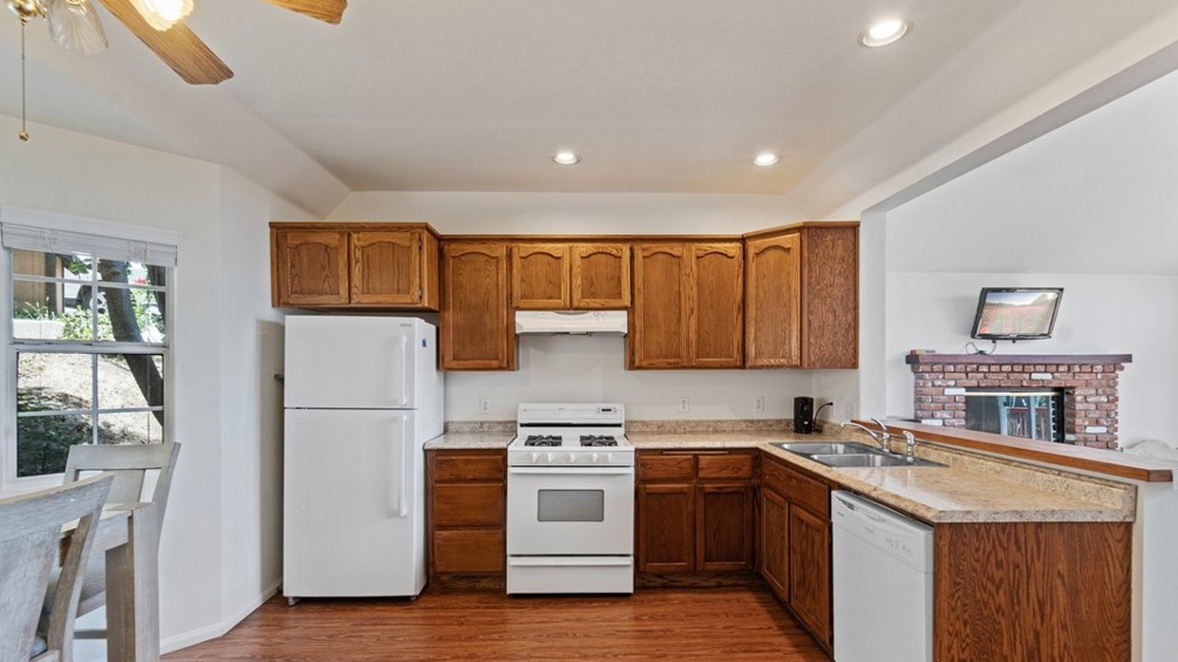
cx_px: 585
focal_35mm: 16
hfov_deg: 99.4
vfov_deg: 66.7
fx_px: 500
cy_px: 382
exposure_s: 1/5
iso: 400
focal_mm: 10
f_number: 10
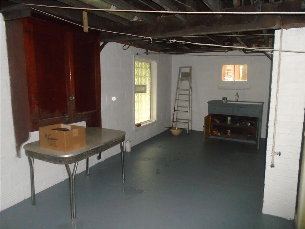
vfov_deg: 53.1
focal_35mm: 26
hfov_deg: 67.3
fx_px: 229
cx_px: 152
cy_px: 114
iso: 500
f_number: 3.2
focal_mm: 4.6
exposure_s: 1/30
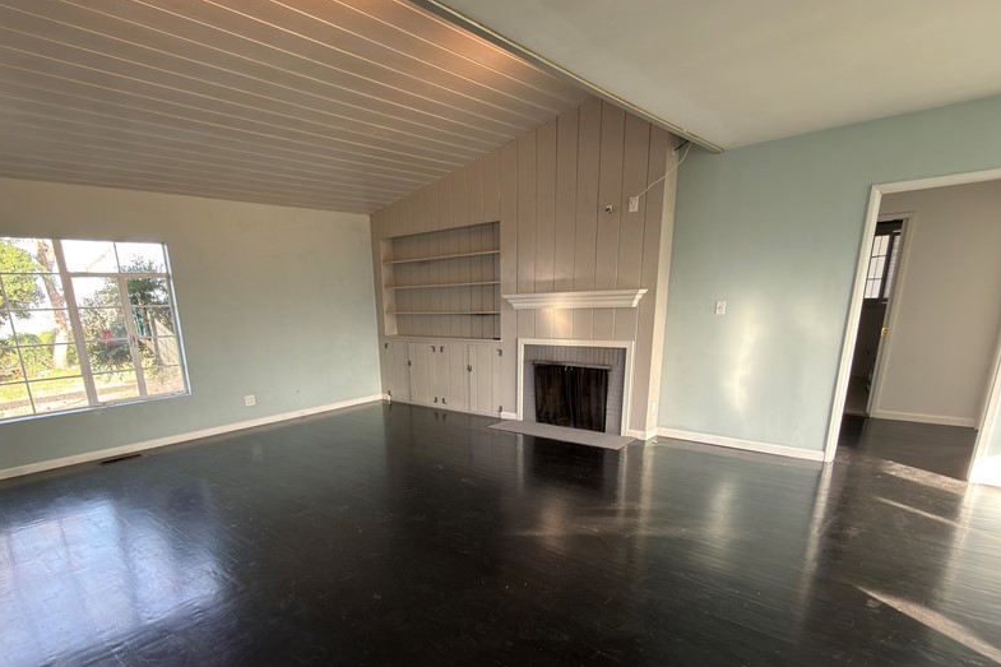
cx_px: 434
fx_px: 528
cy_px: 446
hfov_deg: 86.4
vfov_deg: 62.9
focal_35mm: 19
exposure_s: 1/46
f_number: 2.2
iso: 50
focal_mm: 2.22
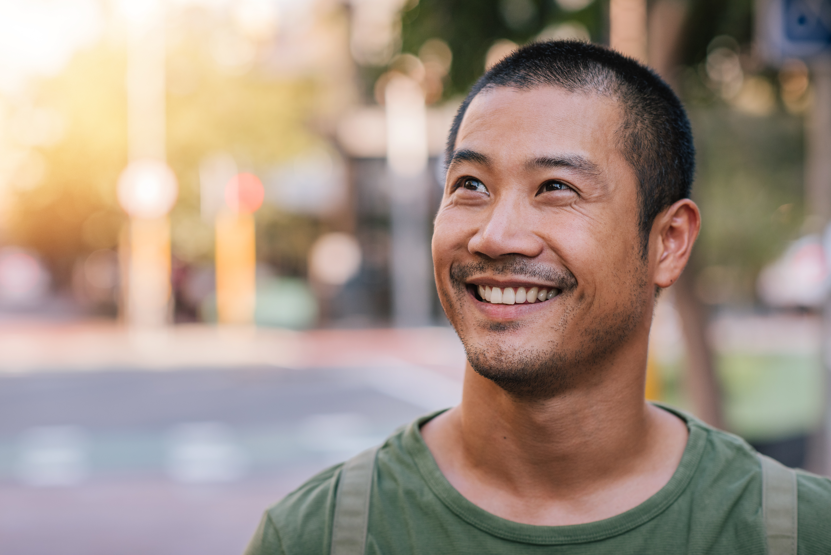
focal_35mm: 85
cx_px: 416
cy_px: 278
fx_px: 1963
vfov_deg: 16.1
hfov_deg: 23.9
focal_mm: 85
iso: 400
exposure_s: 1/500
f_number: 2.8
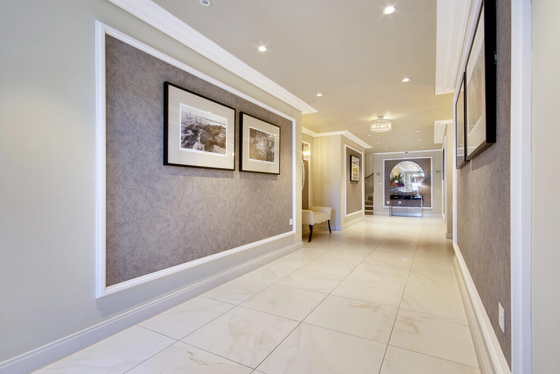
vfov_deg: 73.8
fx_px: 249
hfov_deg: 96.7
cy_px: 187
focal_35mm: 16
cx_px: 280
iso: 100
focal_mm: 11
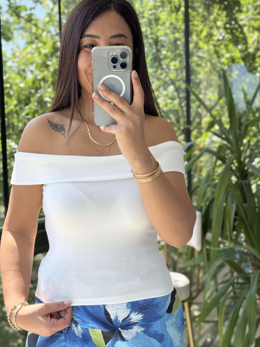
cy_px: 190
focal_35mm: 57
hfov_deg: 25.7
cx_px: 118
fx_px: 571
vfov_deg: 33.8
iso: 64
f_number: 1.78
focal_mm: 6.76
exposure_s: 1/241
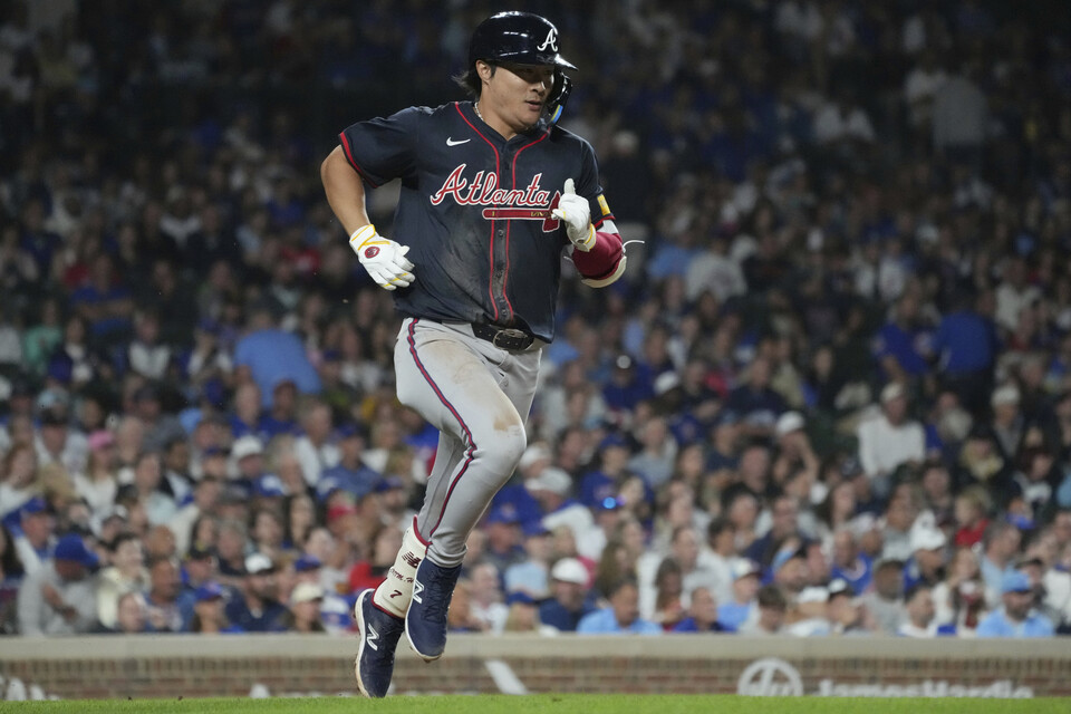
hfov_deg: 7.2
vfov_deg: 4.8
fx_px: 8567
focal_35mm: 288
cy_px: 357
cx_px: 536
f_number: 5.6
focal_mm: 288
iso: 8000
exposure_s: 1/2000
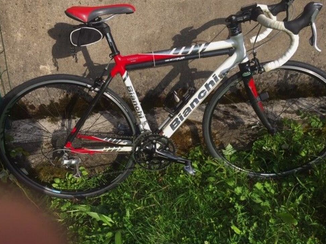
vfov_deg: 46.8
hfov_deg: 60.0
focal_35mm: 30
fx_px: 282
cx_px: 162
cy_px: 124
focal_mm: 4.15
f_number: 2.2
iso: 32
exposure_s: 1/746
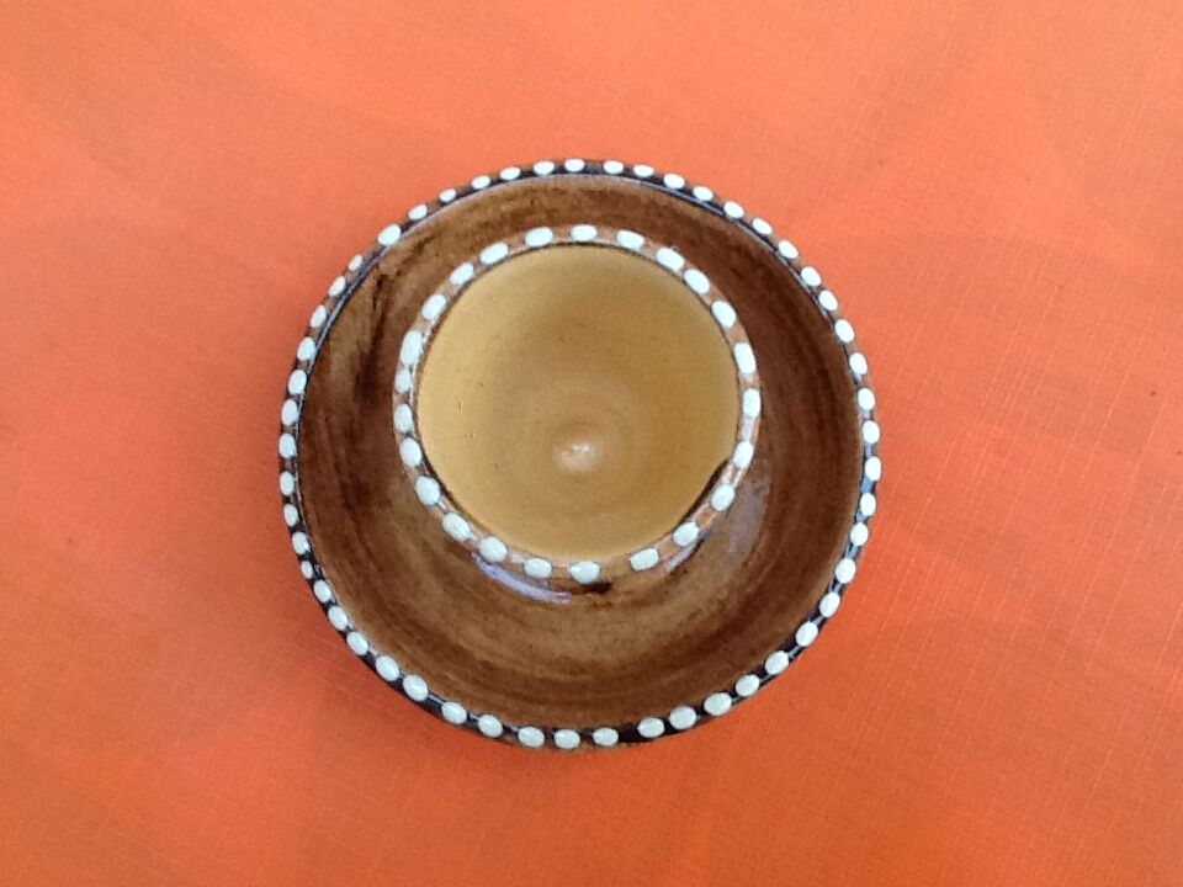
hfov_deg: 42.9
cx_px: 592
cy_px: 444
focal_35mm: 44
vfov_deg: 32.9
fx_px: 1504
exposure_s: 1/30
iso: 100
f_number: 2.4
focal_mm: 2.03
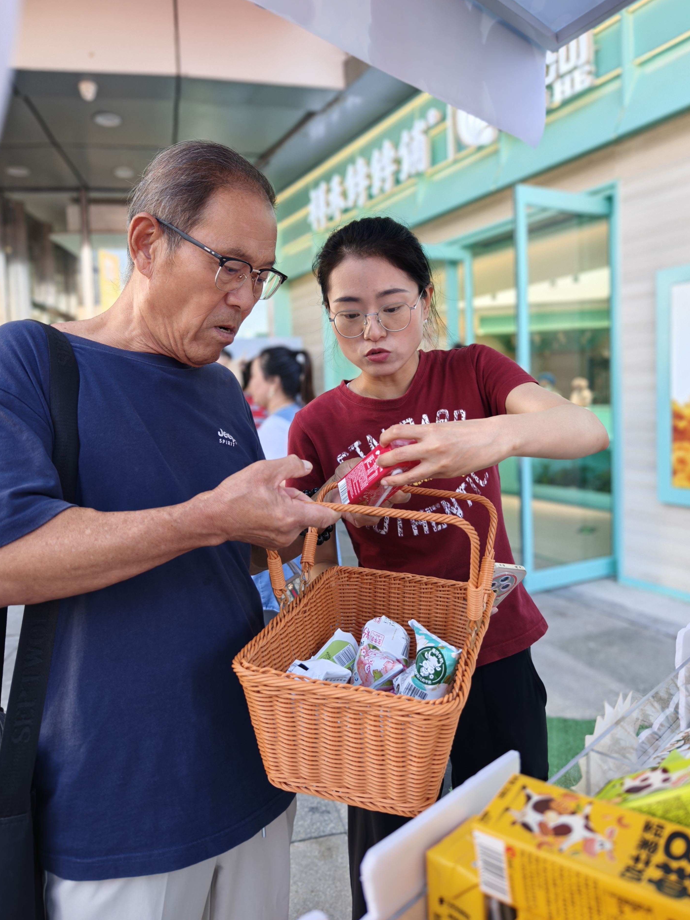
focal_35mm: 25
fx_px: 664
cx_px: 350
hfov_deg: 54.9
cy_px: 440
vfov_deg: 69.4
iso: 160
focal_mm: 8.67
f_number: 3.5
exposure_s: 1/201
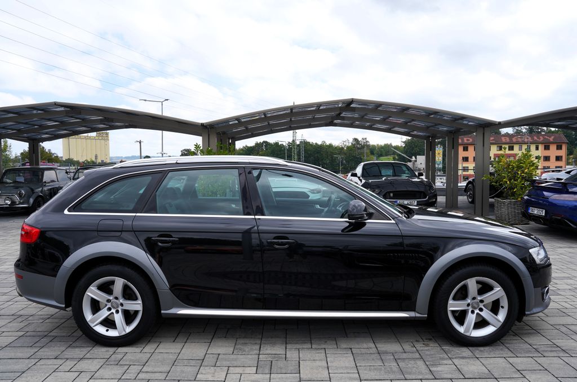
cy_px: 191
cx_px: 288
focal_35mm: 26
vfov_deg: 49.3
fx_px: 416
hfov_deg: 69.5
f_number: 7.1
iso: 100
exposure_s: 1/200
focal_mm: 26
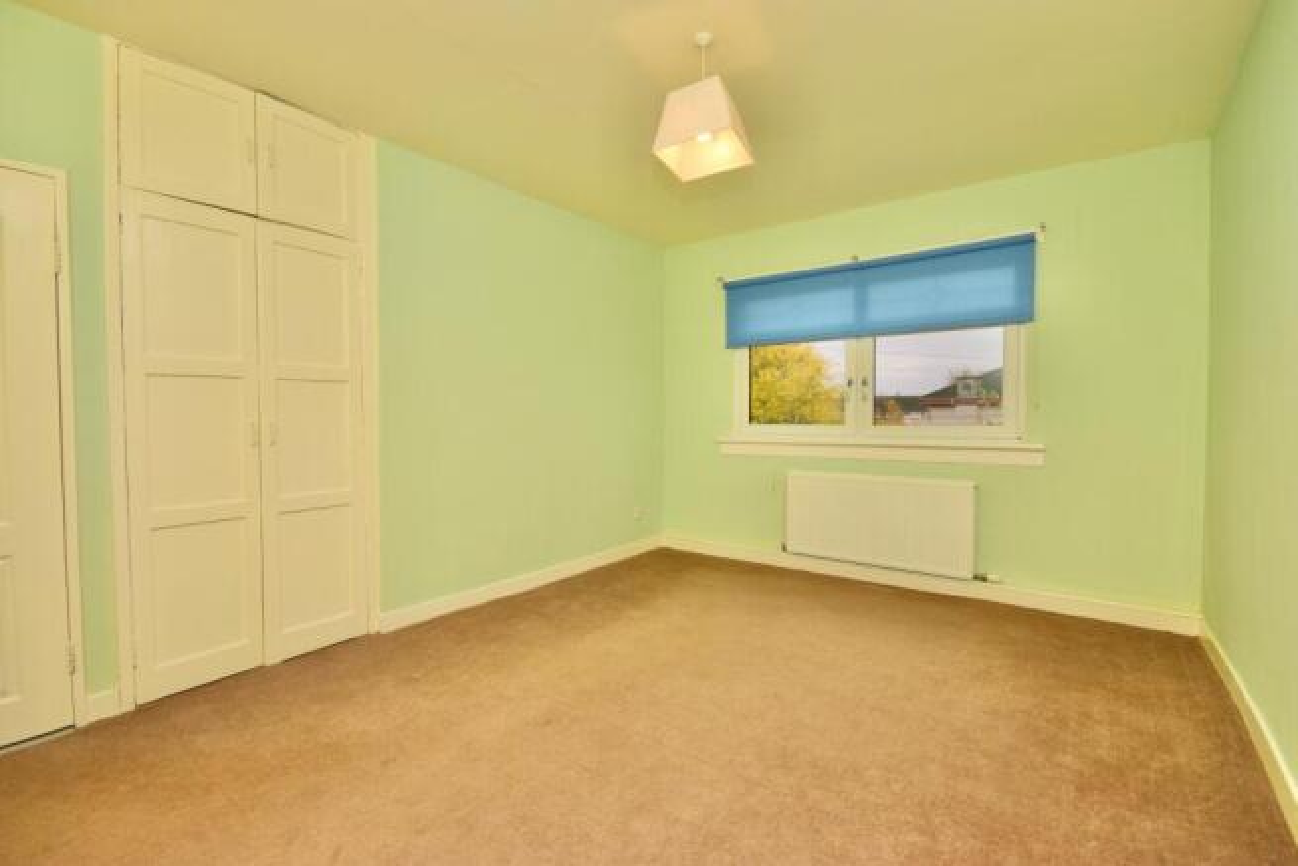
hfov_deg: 100.4
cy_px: 433
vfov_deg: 77.4
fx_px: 541
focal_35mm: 15
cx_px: 649
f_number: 9
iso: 800
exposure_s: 1/100
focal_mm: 10
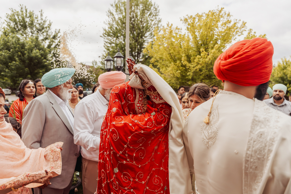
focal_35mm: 24
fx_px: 194
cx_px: 146
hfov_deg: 73.7
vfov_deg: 53.1
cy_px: 97
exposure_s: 1/2000
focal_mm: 24
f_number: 2.8
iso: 100
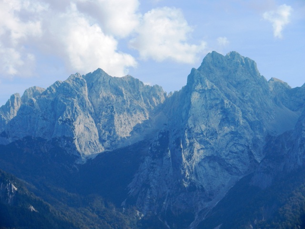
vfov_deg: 14.0
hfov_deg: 18.5
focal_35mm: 106
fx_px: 934
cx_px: 152
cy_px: 114
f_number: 5
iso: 160
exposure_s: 1/1000
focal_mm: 19.1
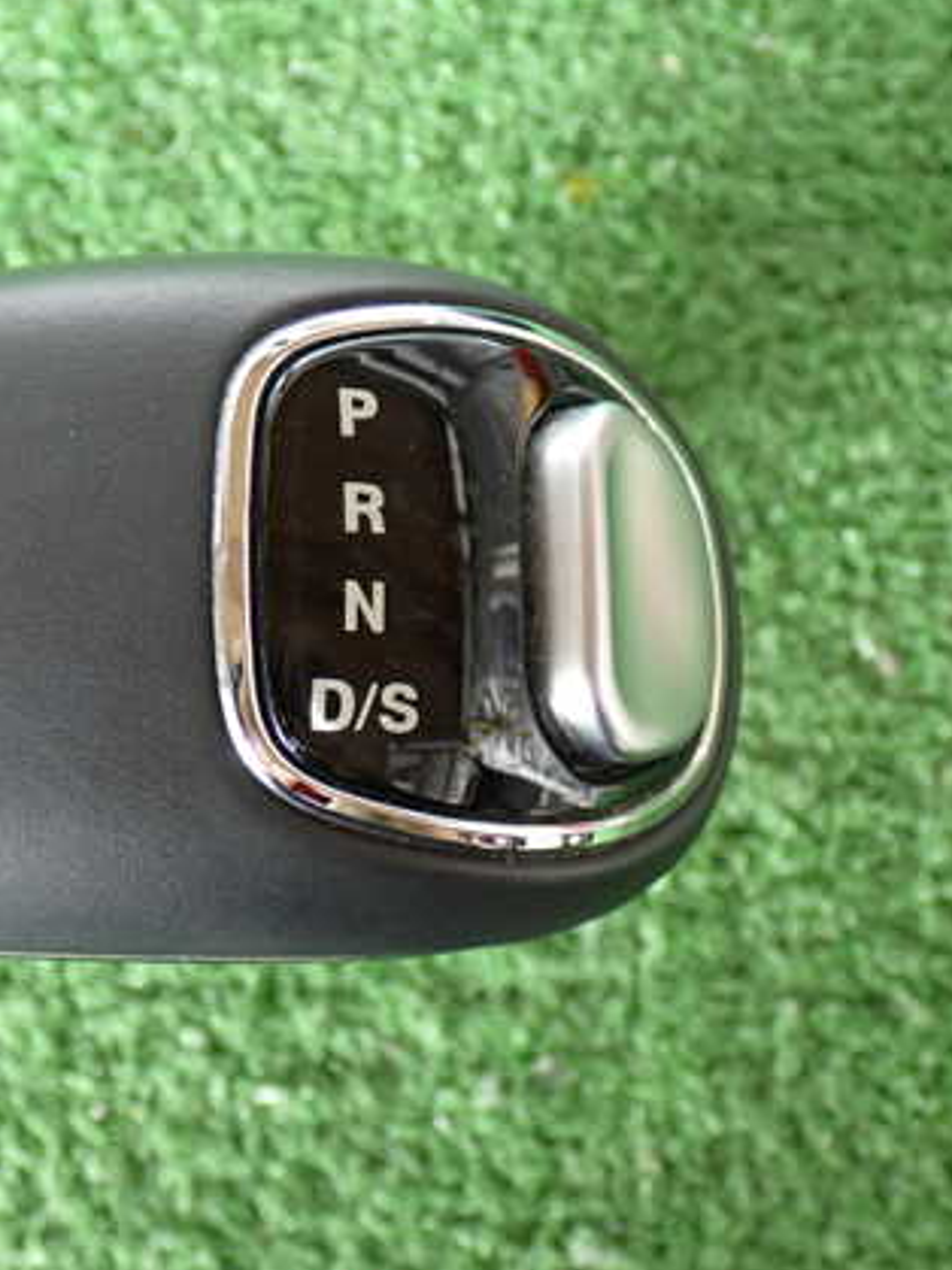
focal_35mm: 63
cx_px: 82
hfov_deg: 22.7
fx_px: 2311
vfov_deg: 30.7
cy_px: 667
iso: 250
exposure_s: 1/40
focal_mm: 7.84
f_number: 2.9
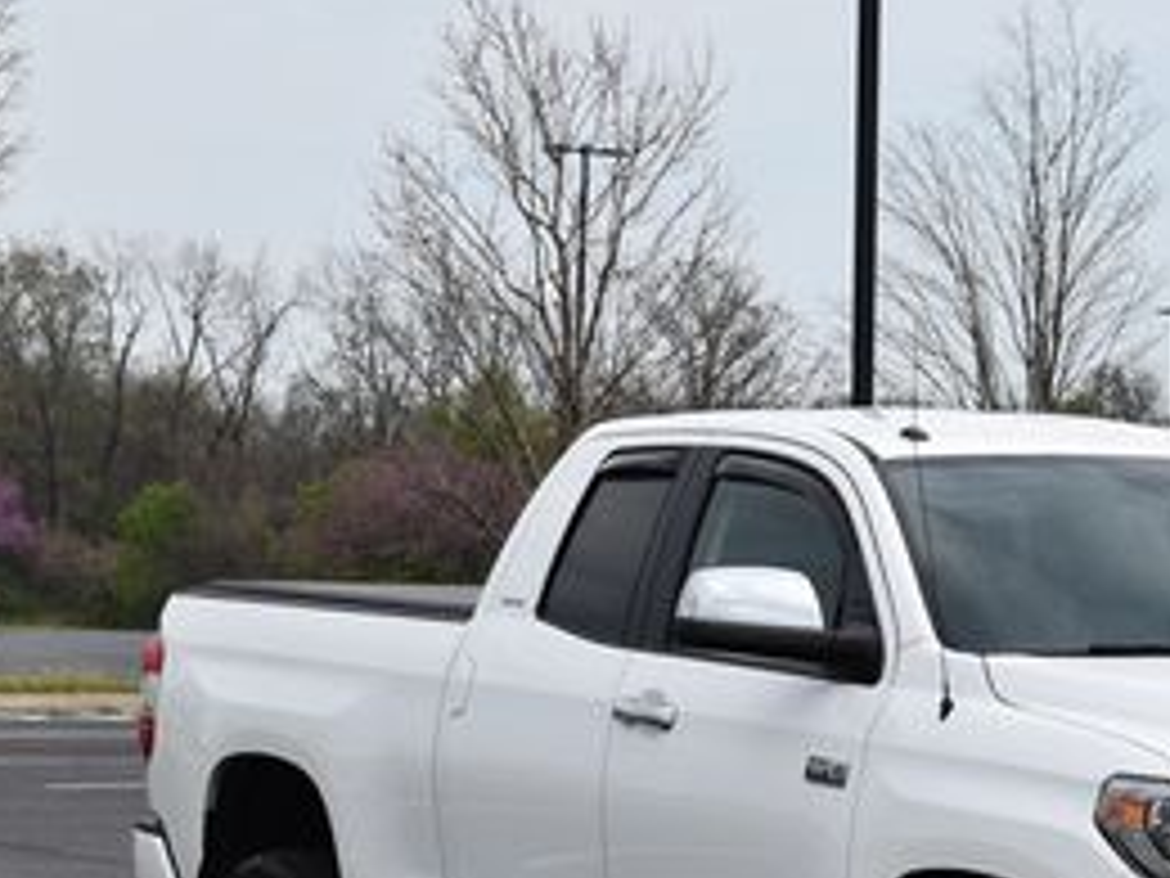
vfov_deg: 10.4
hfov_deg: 13.6
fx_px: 4800
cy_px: 579
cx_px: 1269
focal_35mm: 142
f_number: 8
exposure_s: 1/250
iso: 100
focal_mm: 40
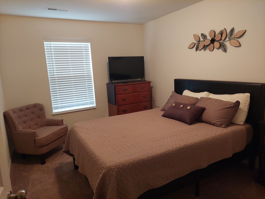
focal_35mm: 24
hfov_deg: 71.6
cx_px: 132
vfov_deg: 56.8
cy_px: 100
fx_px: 184
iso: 400
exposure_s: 1/50
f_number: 1.8
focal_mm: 5.23
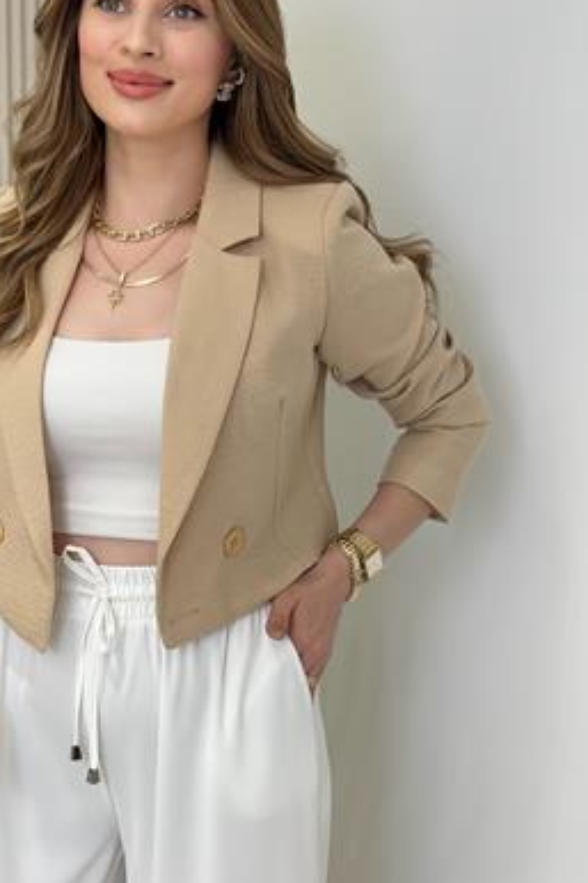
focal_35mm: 69
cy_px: 443
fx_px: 1692
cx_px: 162
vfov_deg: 29.3
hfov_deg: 19.6
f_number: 1.78
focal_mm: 6.86
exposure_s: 1/267
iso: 80
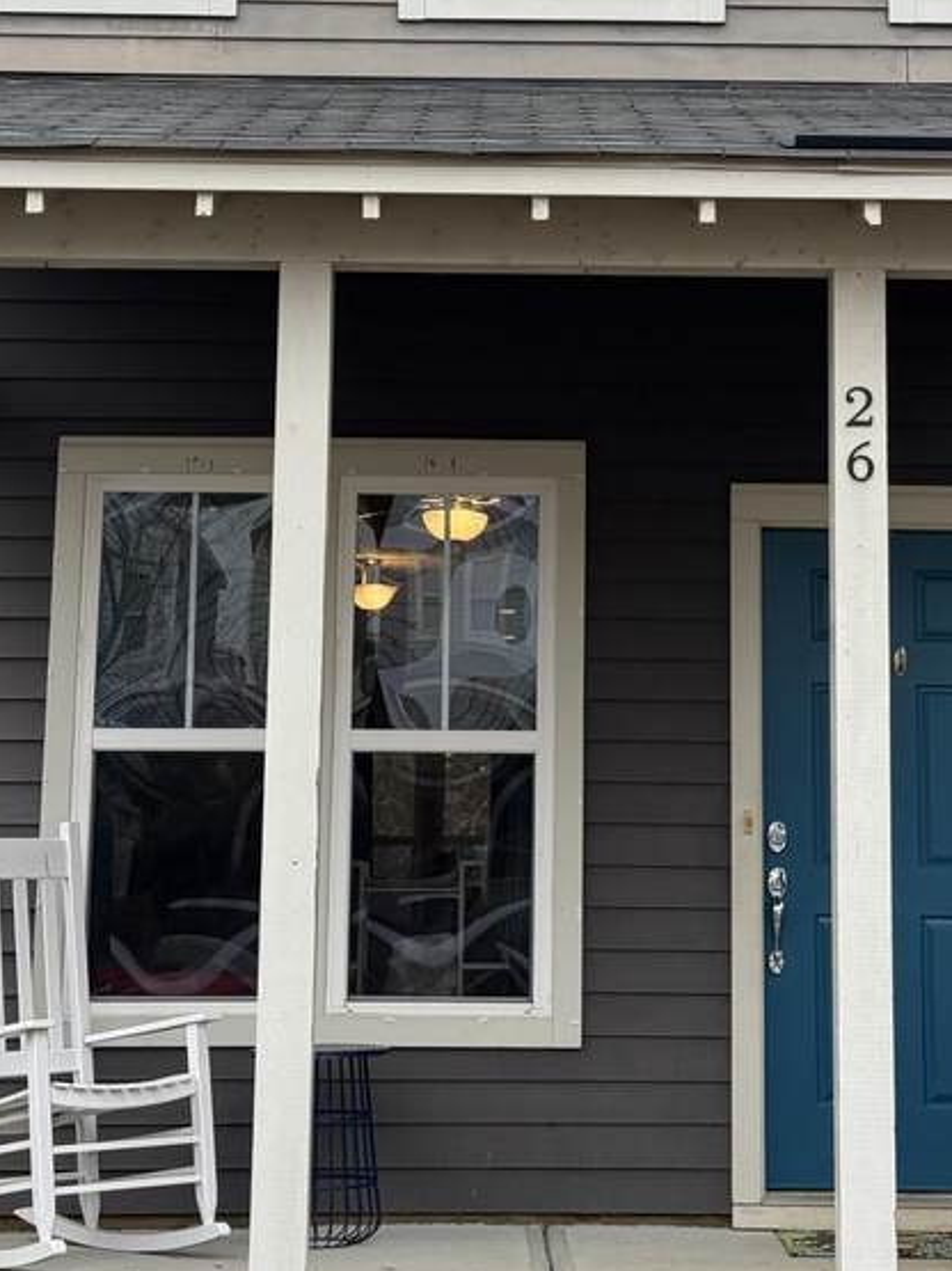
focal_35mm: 83
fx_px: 3045
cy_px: 273
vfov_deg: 23.3
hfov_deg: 17.8
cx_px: 579
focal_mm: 6.76
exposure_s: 1/875
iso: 64
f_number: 1.78
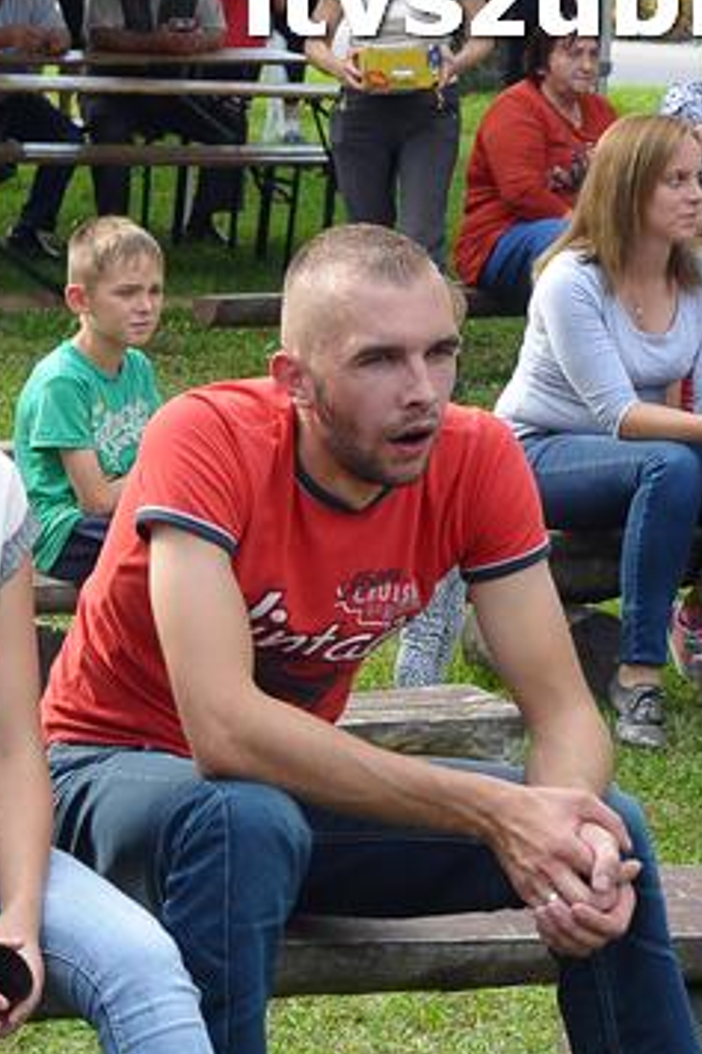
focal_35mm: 136
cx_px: -207
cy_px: 694
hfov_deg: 9.9
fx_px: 3982
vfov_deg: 15.1
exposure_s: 1/250
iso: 640
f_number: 8
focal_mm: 38
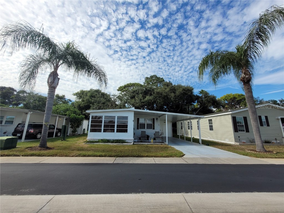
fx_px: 107
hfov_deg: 106.2
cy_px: 106
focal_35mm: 13
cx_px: 142
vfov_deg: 89.9
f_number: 2.2
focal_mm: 1.74
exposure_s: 1/1784
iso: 40
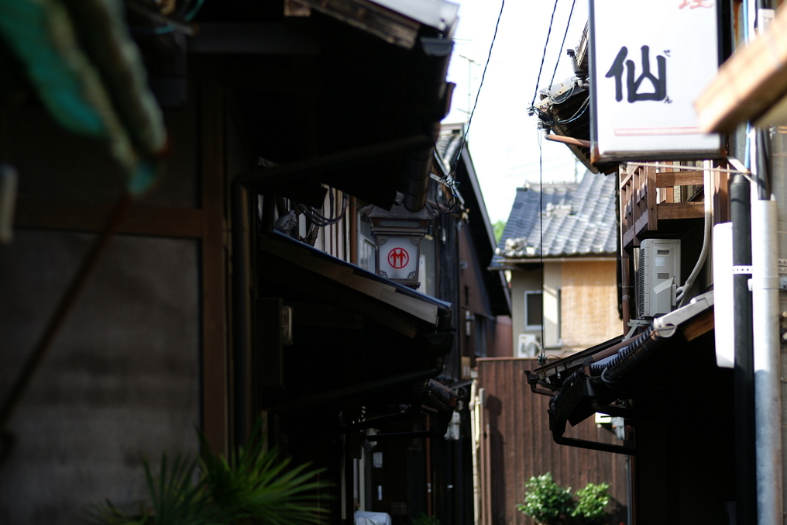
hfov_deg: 13.6
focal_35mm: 151
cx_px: 393
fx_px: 3300
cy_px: 262
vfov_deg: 9.1
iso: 125
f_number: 2.8
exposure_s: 1/640
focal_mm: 100
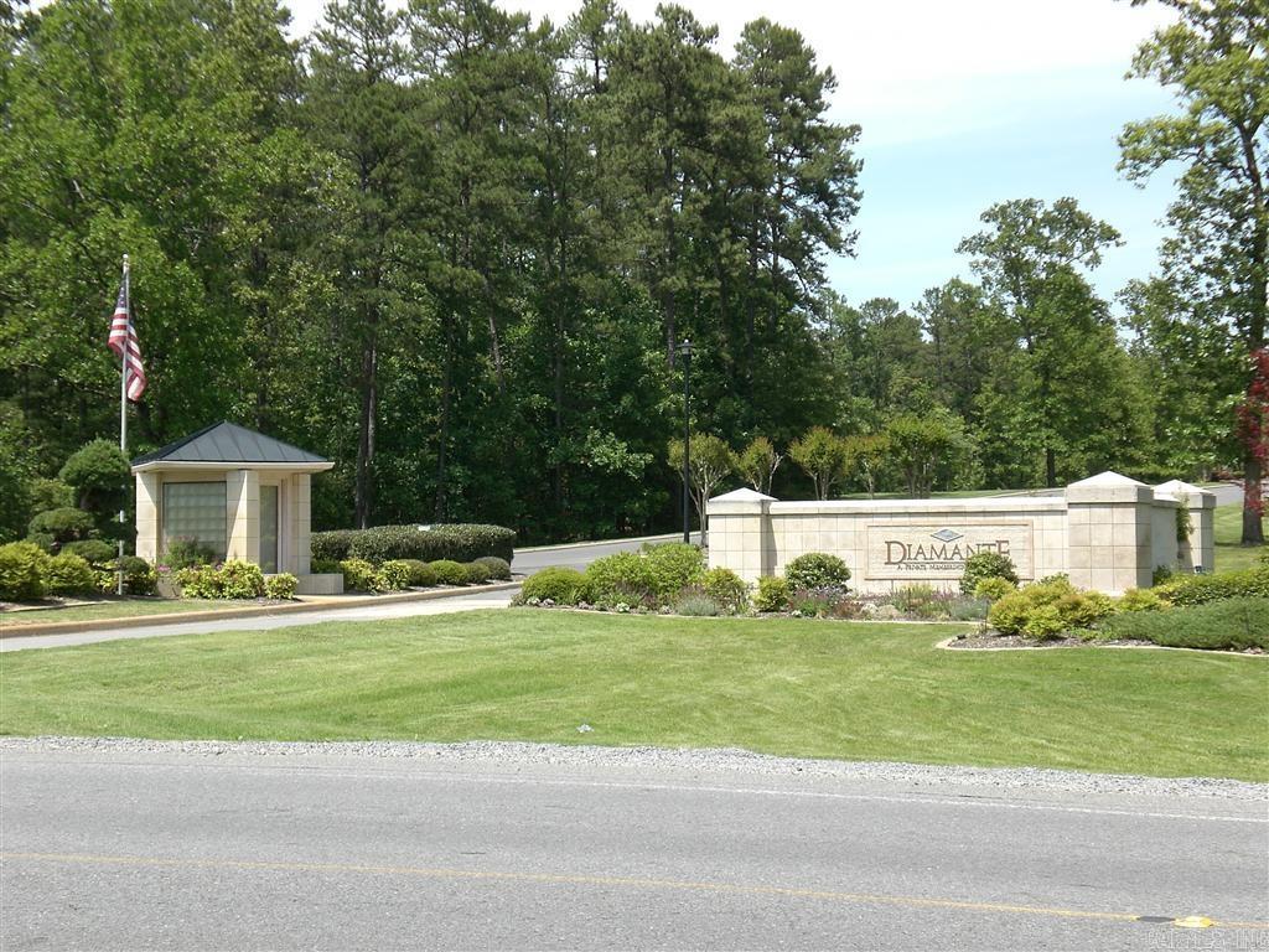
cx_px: 634
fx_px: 2749
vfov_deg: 19.6
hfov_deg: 26.0
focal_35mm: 75
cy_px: 476
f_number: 4.5
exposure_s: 1/320
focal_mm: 12.47
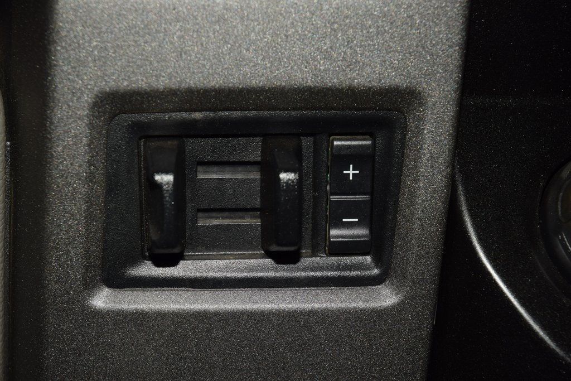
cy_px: 190
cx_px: 286
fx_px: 1666
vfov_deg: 13.0
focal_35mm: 105
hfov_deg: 19.5
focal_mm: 70
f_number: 8
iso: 100
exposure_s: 1/125
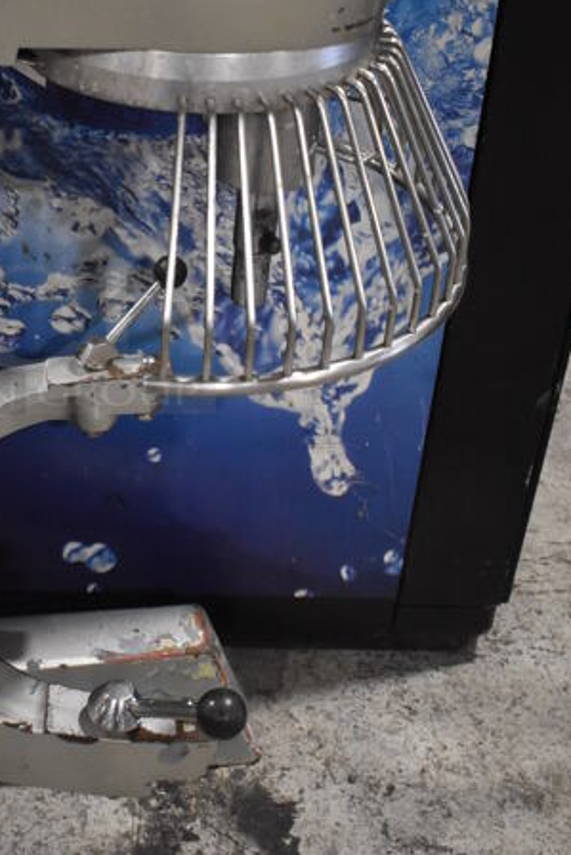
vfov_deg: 36.0
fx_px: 1307
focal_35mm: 55
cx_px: 4
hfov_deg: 23.6
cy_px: 314
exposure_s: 1/125
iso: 2200
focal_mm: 18
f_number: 3.5
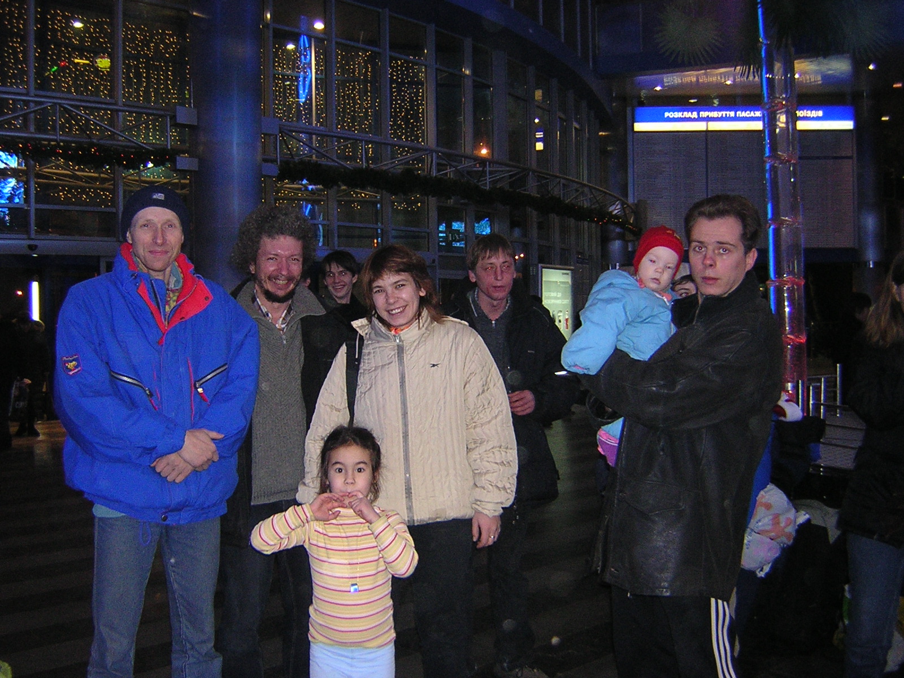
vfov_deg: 39.7
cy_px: 339
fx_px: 940
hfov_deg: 51.4
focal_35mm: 36
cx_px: 452
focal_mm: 4.7
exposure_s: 1/60.1
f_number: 2.6
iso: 351
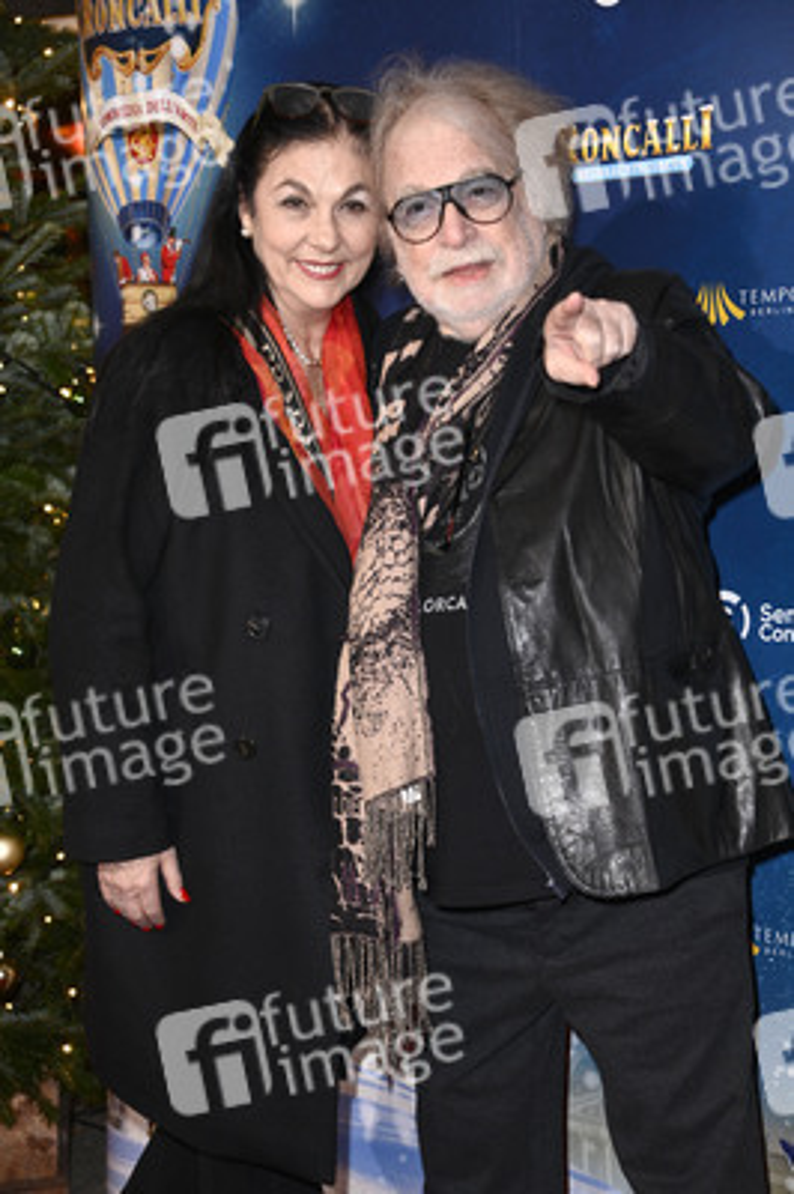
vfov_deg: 23.9
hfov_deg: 16.0
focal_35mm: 85
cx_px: 397
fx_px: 2817
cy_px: 597
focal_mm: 85
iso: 1250
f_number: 5.6
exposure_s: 1/250
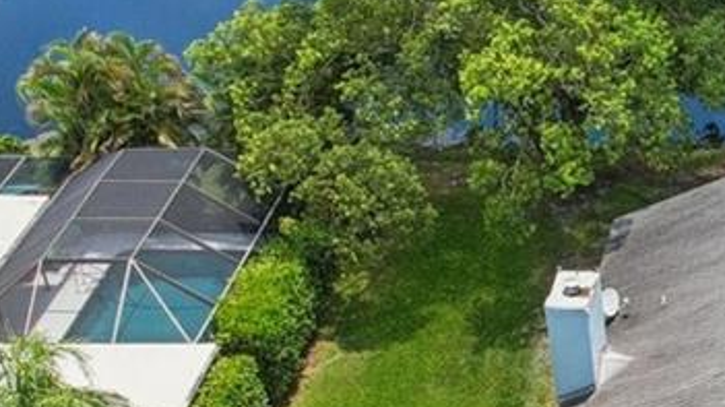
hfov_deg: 18.7
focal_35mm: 105
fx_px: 2017
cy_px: 395
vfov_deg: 11.4
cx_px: 975
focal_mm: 8.38
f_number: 2.8
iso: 100
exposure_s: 1/1000
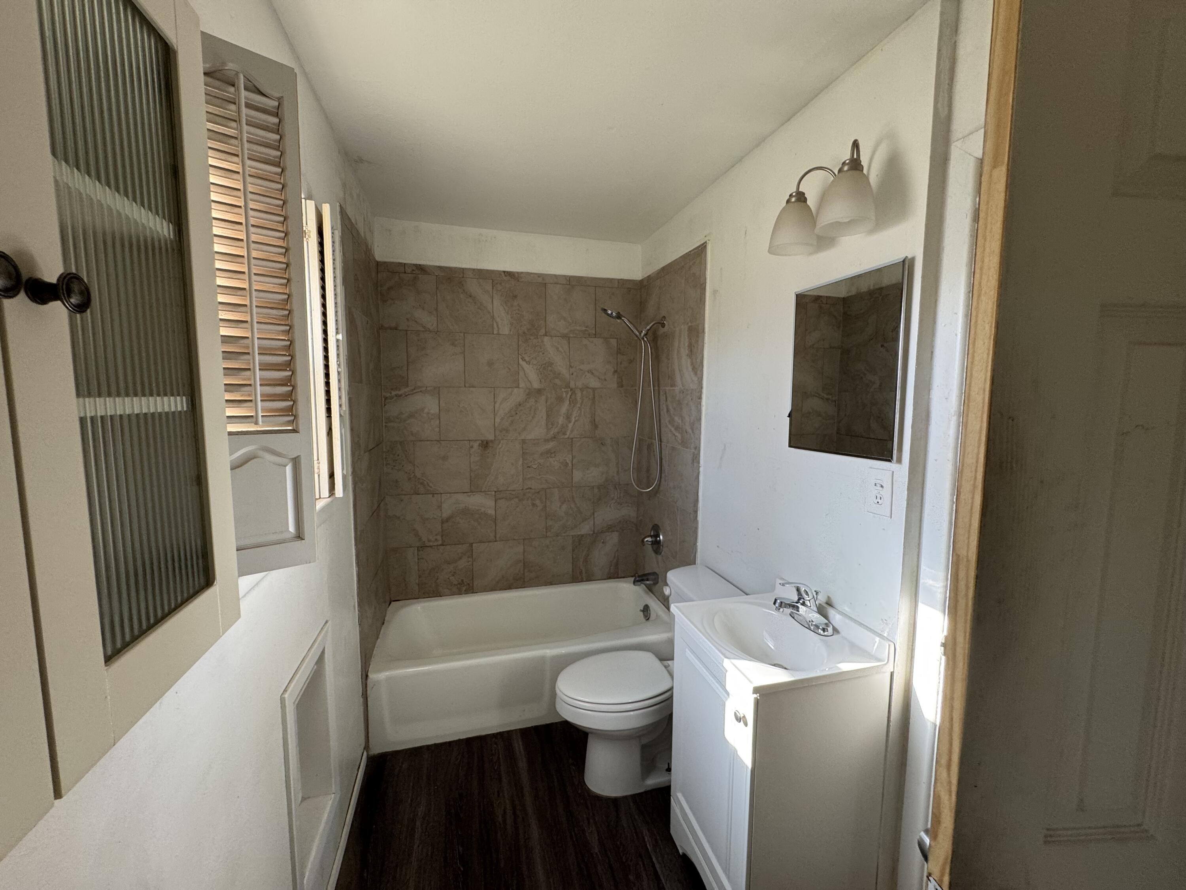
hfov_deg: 102.1
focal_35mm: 14
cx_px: 593
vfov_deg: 85.7
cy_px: 445
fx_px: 480
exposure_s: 1/99
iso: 125
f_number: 2.2
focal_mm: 2.22
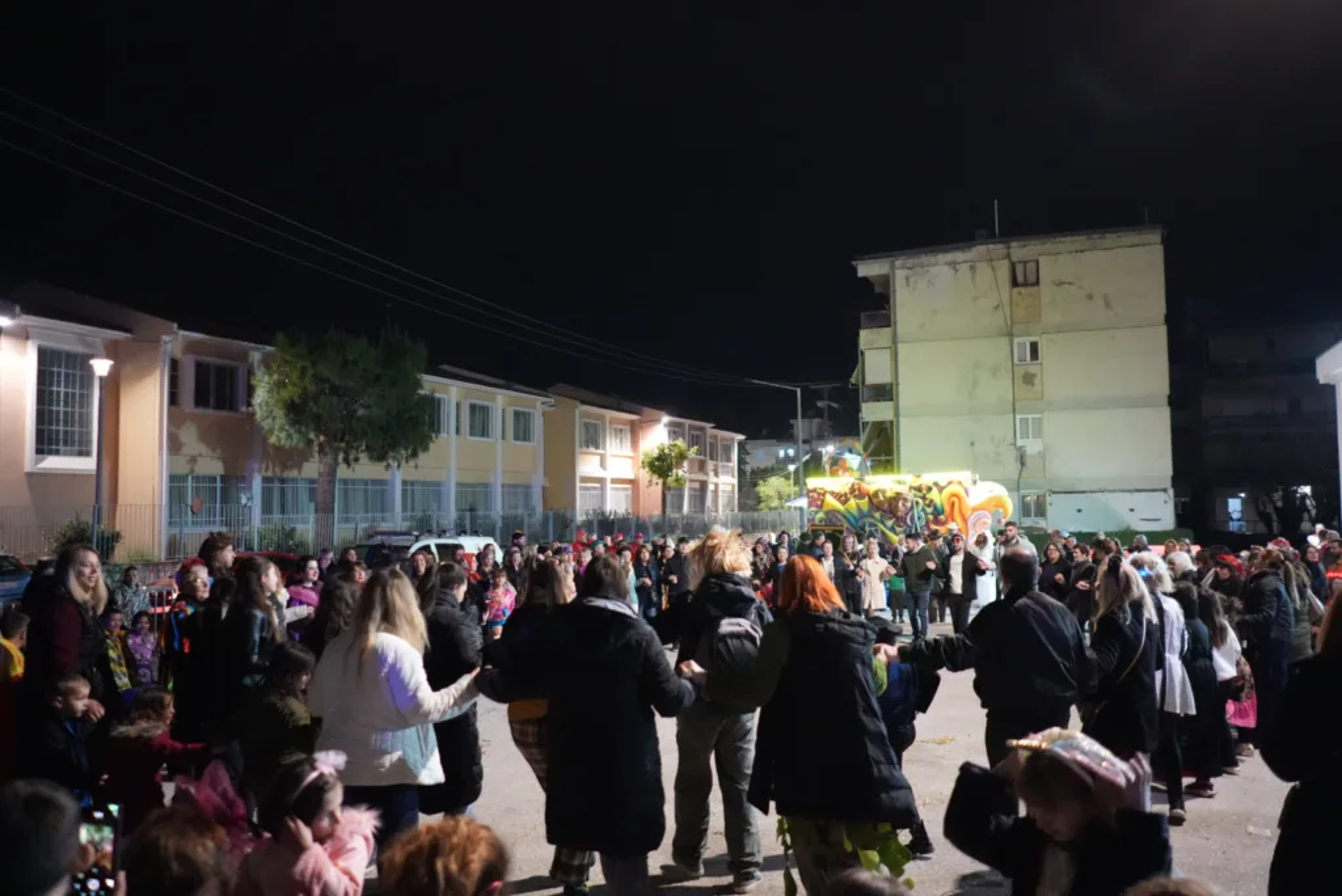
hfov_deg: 65.4
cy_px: 448
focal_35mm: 28
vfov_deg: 46.5
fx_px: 1044
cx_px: 671
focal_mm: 28
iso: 12800
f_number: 2
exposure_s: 1/160
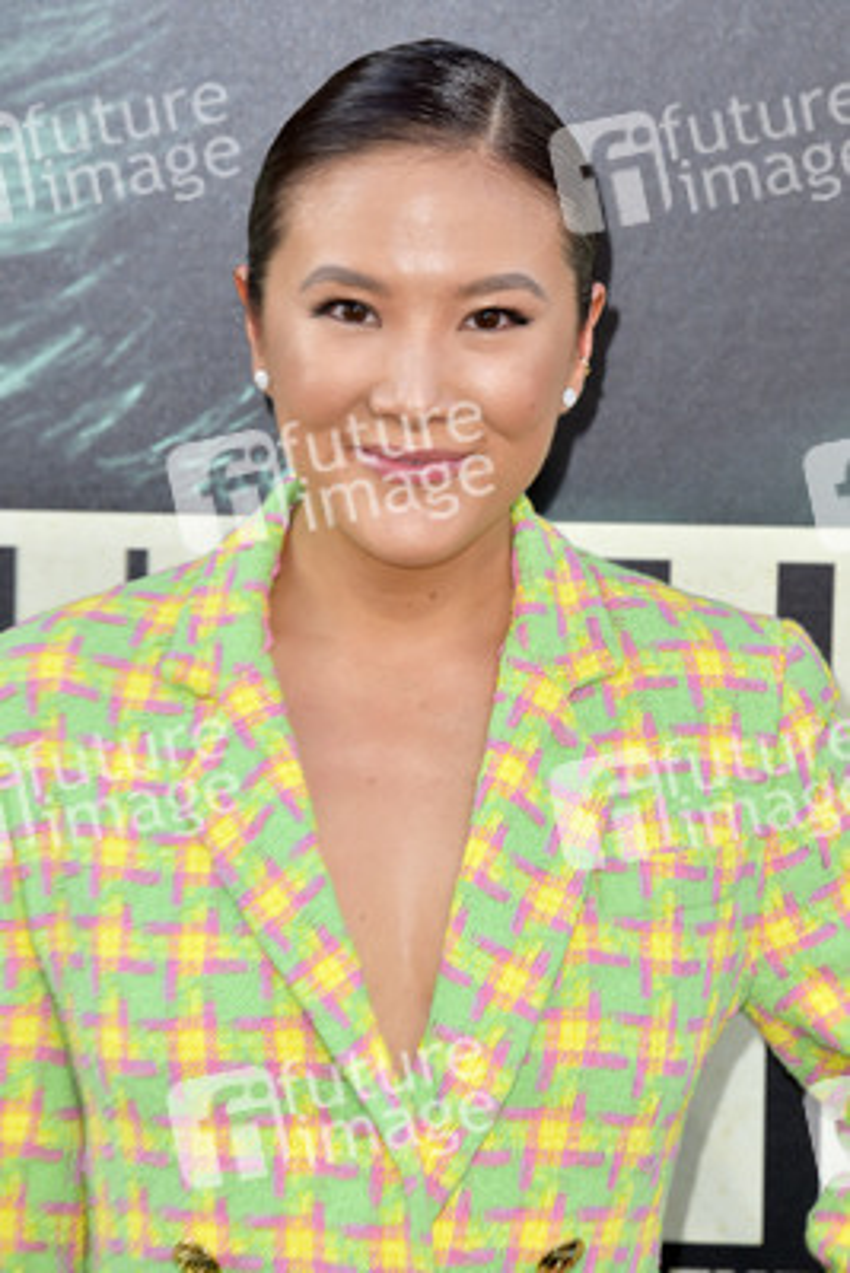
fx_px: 7077
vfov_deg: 10.3
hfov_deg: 6.9
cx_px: 425
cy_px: 636
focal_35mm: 200
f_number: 7.1
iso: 320
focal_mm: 200
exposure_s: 1/250
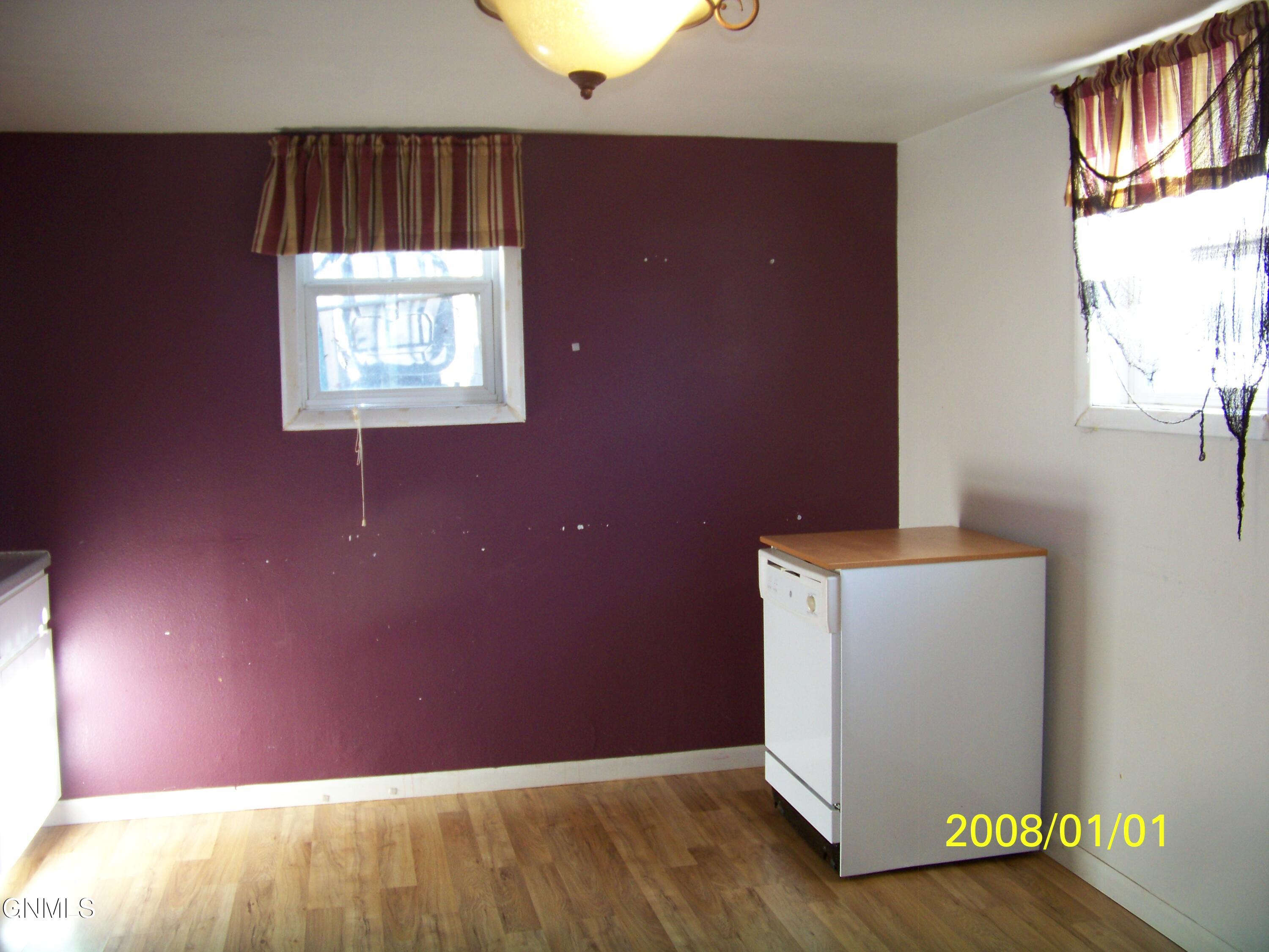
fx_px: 1210
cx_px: 634
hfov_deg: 55.4
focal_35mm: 33
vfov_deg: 42.9
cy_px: 476
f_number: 2.8
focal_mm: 5.85
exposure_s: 1/30
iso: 125
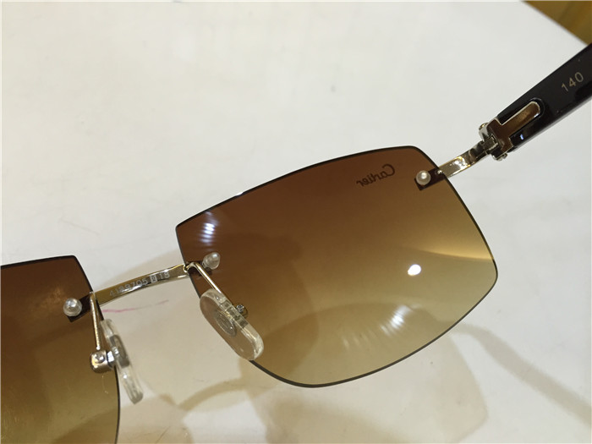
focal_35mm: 29
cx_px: 296
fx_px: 496
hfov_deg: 61.7
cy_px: 222
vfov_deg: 48.2
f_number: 2.2
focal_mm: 4.15
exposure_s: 1/33
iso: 125
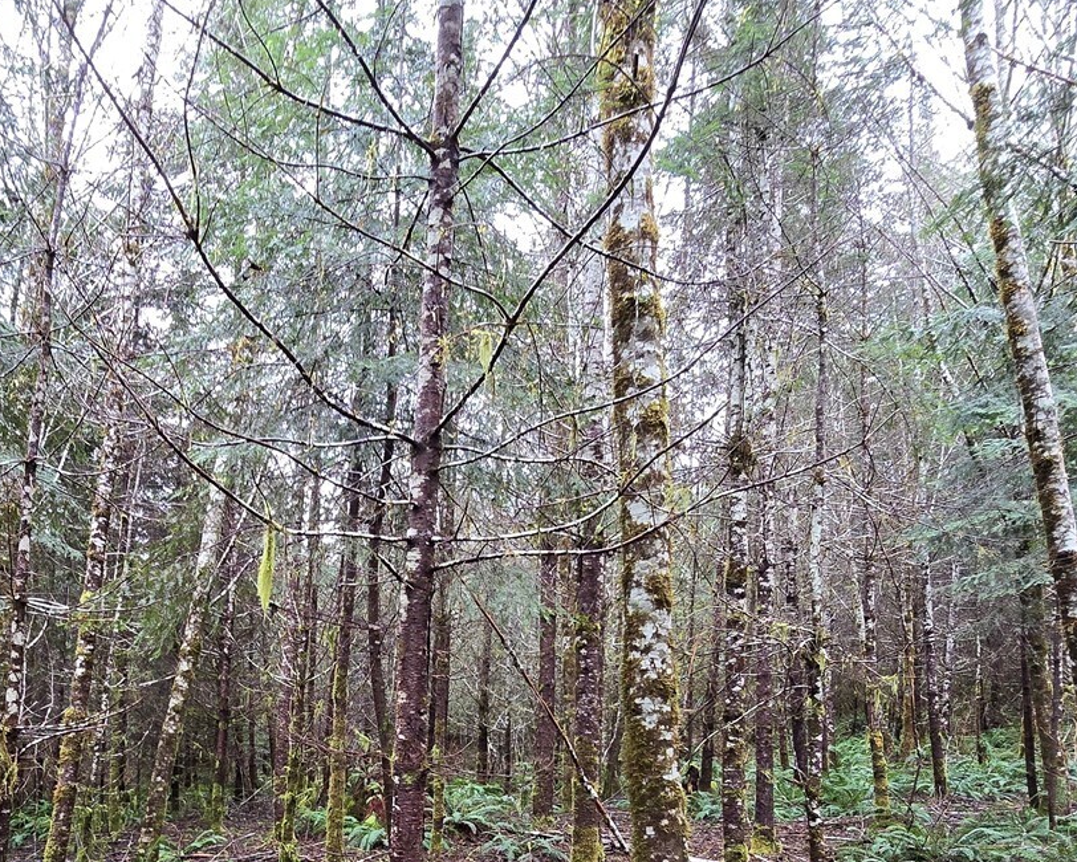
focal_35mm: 25
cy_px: 700
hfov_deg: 65.9
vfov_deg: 52.8
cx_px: 342
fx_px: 797
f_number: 2.2
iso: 160
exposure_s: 1/60
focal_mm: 2.2
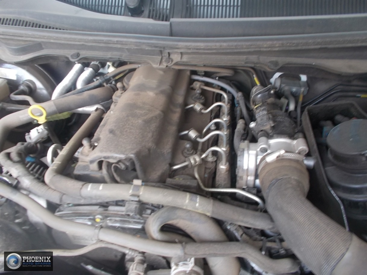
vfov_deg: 53.1
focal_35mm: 26
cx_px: 184
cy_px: 138
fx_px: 276
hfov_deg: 67.3
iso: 160
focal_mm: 4.6
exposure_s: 1/25
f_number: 3.2
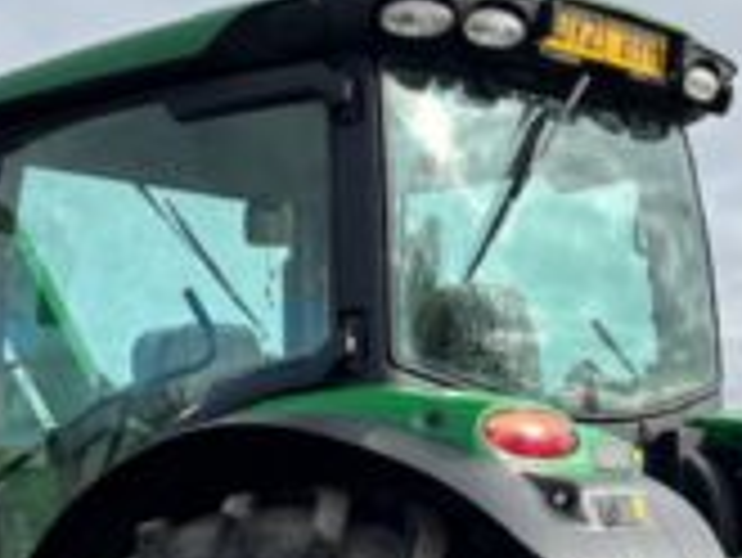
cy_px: 590
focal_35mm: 101
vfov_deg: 14.4
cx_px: 252
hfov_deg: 19.4
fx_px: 2167
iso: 50
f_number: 1.6
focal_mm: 5.96
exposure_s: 1/2571
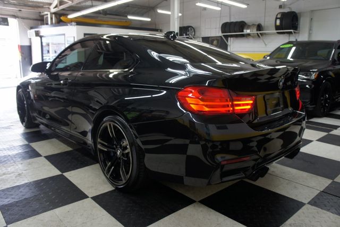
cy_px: 114
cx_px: 170
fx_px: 255
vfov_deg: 47.9
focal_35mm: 27
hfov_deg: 67.4
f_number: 4
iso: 200
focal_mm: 18
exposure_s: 1/30
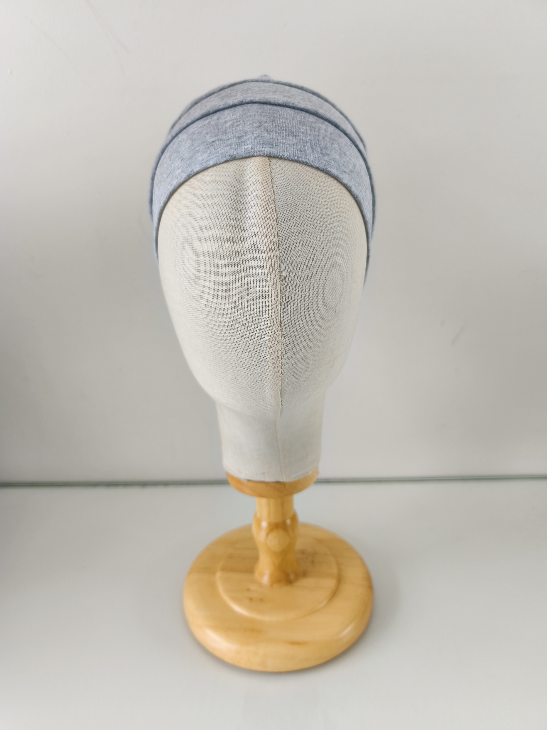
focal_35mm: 23
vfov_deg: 73.9
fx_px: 485
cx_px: 274
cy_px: 365
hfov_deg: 58.9
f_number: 1.65
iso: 80
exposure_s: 1/30
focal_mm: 6.14
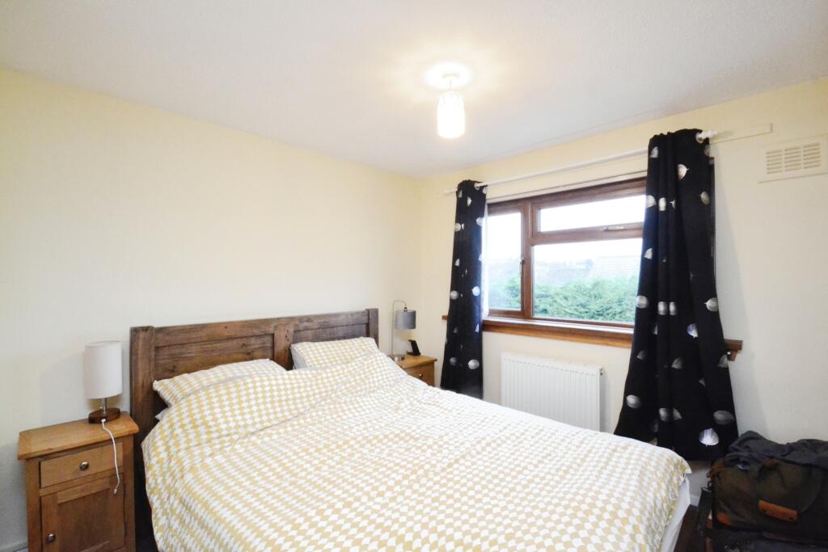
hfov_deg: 100.4
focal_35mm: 15
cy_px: 276
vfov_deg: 77.3
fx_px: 345
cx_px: 414
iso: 3200
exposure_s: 1/30
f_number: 9
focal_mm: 10
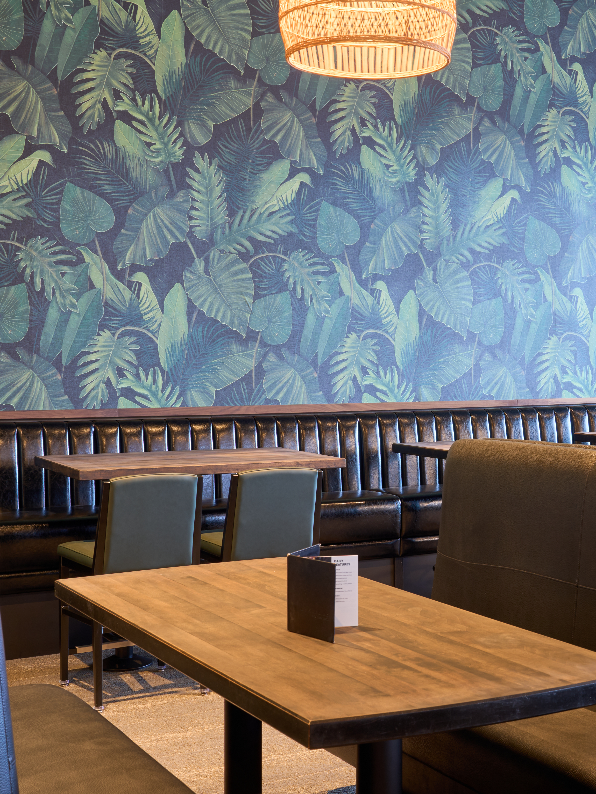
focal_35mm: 55
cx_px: 462
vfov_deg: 34.9
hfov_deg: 26.2
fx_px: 1262
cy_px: 397
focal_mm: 38
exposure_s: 2
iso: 160
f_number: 13
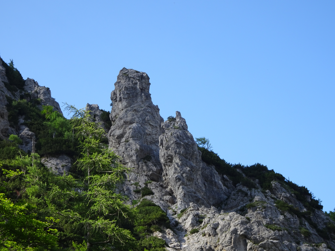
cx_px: 168
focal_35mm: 73
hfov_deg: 26.7
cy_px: 126
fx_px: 706
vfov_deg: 20.2
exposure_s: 1/200
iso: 80
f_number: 5
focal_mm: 12.42
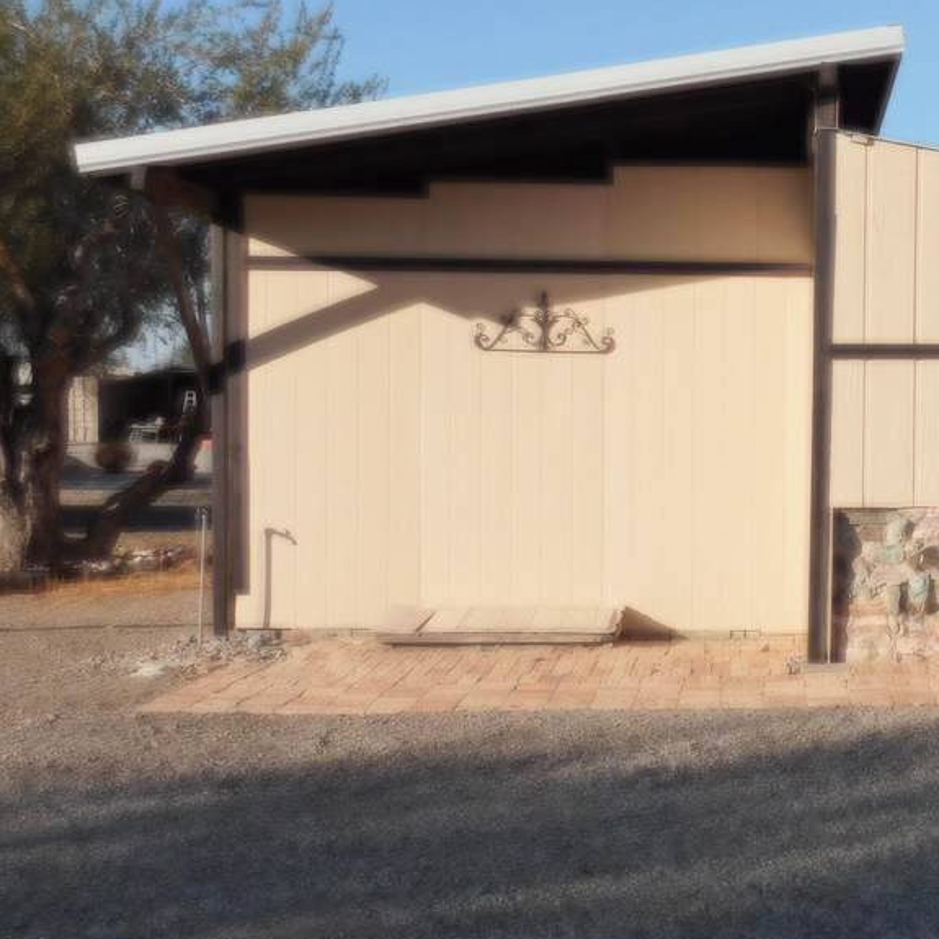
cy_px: 467
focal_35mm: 59
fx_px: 1811
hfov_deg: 27.7
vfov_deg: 29.1
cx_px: 887
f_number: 6.4
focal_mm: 5.3
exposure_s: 1/640
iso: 125
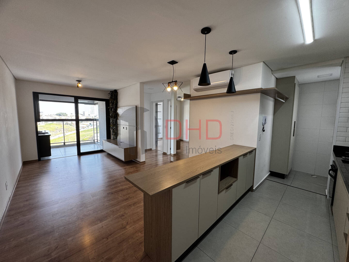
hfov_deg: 102.1
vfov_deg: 85.7
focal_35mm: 14
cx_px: 174
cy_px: 131
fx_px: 141
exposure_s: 1/120
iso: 100
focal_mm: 2.22
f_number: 2.2
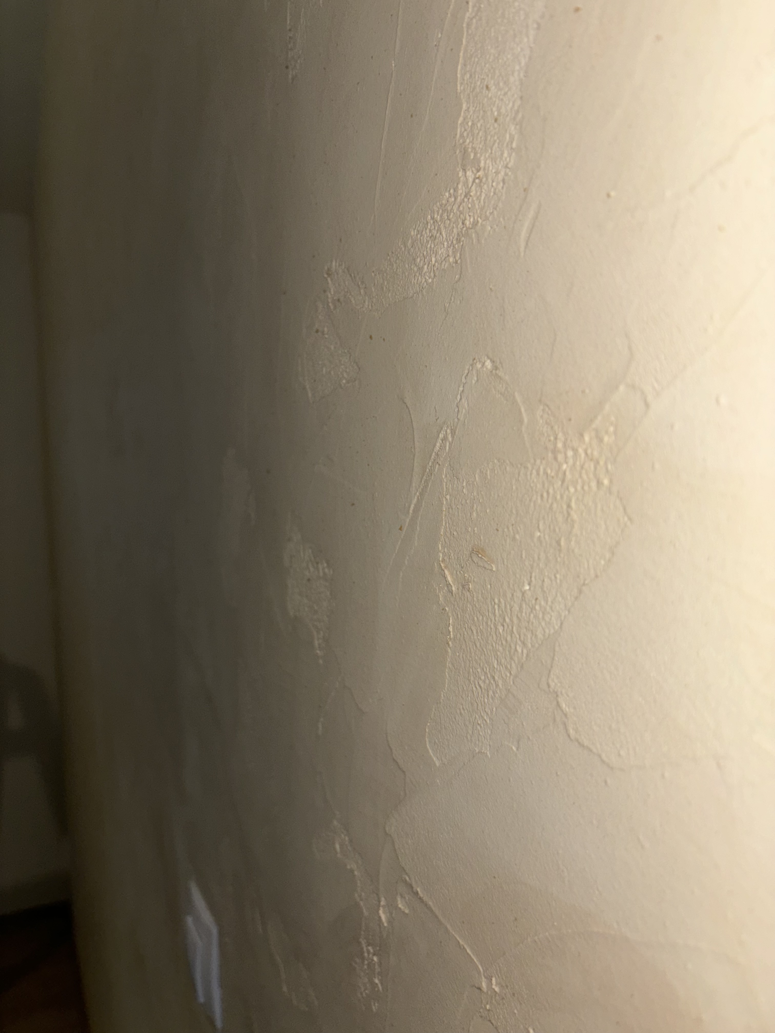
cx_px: 388
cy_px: 516
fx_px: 776
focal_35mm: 26
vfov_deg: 67.3
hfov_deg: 53.1
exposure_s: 1/69
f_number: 1.6
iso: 32
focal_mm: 5.96
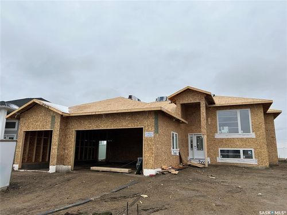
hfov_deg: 67.3
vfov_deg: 53.1
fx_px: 216
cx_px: 144
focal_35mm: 26
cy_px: 108
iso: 50
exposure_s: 1/2513
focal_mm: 5.7
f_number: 1.5
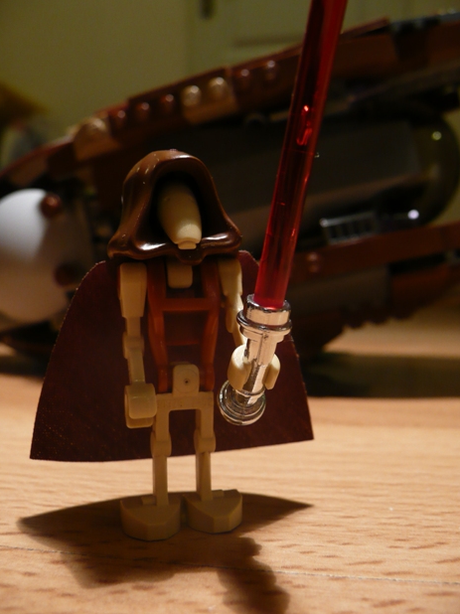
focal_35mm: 29
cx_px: 230
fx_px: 514
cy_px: 300
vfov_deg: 61.7
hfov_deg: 48.2
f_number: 3.3
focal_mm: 4.6
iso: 200
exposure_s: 1/15
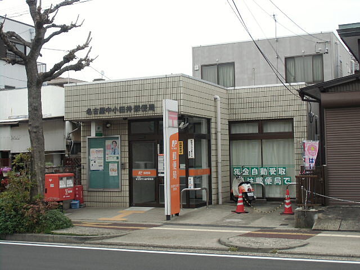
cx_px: 180
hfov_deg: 36.8
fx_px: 541
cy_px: 135
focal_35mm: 52
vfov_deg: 28.0
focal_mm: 9.16
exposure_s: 1/60
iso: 100
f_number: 4.3
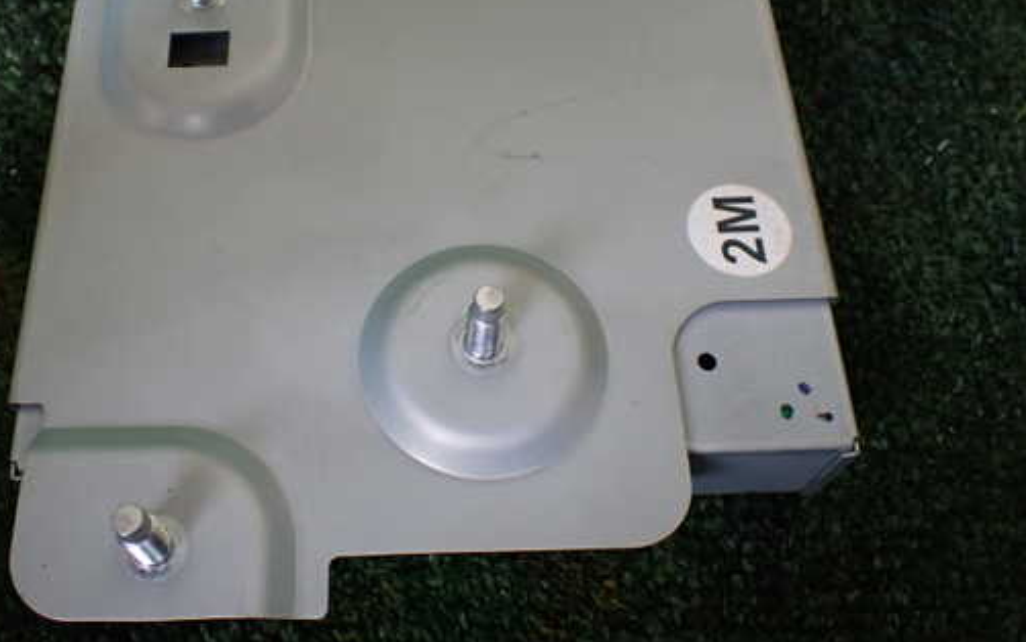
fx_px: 1063
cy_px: 239
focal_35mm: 38
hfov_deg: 51.3
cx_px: 421
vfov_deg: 33.4
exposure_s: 1/125
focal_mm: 5.4
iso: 250
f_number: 2.3
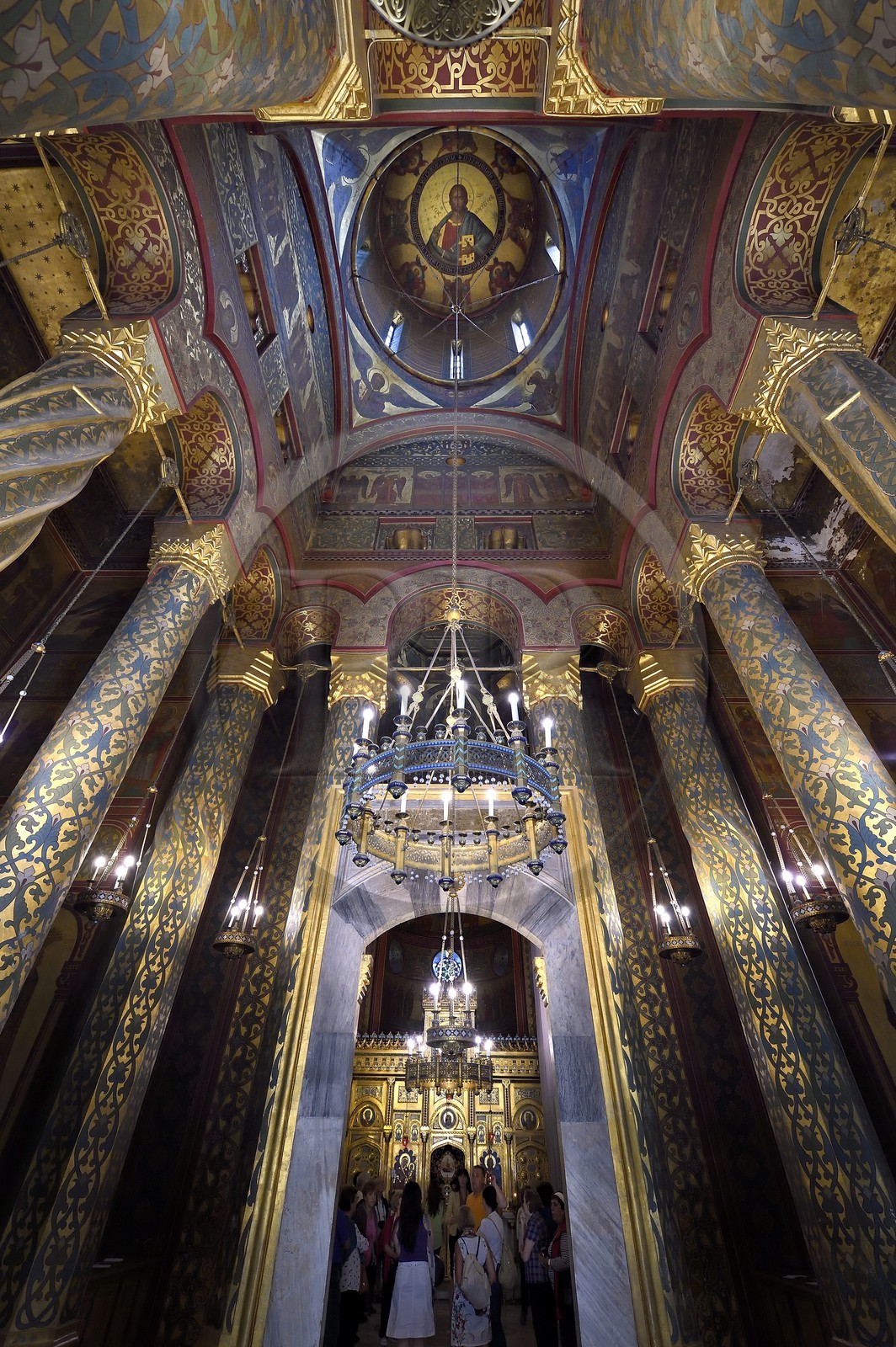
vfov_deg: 104.3
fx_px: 524
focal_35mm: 14
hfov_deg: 81.1
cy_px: 674
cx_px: 448
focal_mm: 14
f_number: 6.3
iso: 3200
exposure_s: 1/40
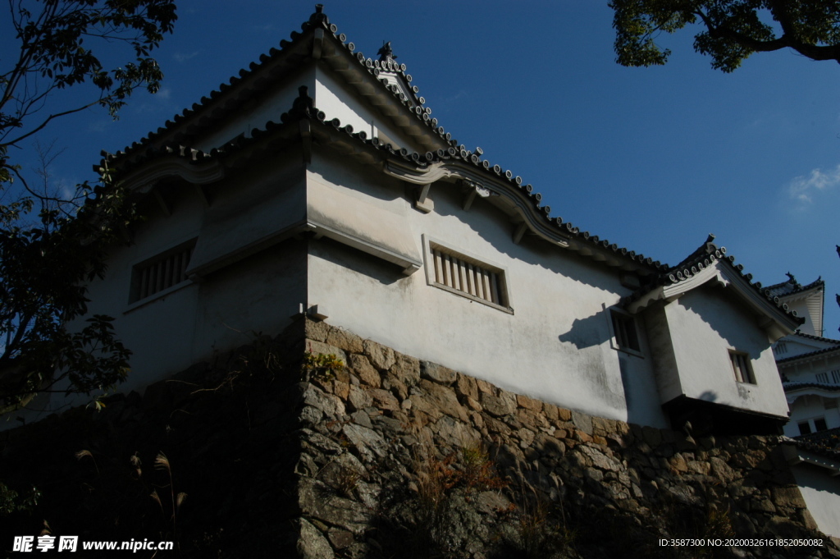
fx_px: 839
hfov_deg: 53.2
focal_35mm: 36
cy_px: 280
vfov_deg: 36.8
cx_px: 420
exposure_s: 1/500
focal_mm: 24
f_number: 11
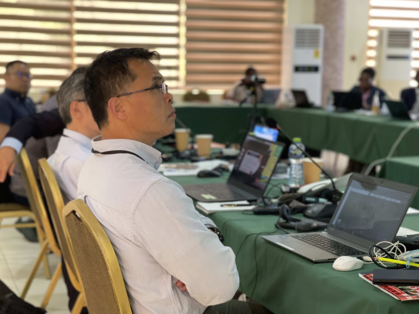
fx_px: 775
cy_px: 157
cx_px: 210
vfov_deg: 22.9
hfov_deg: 30.3
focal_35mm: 64
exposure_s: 1/33
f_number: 2.2
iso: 400
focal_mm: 7.5
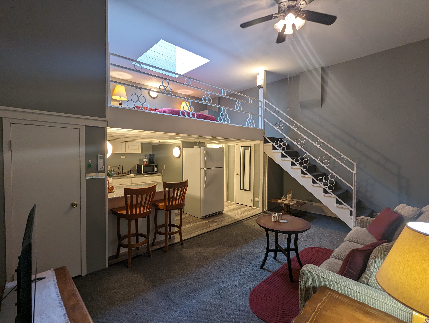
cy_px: 162
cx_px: 214
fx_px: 199
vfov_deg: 78.2
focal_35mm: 16
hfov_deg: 94.4
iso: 74
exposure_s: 1/24
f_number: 2.2
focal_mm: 2.35
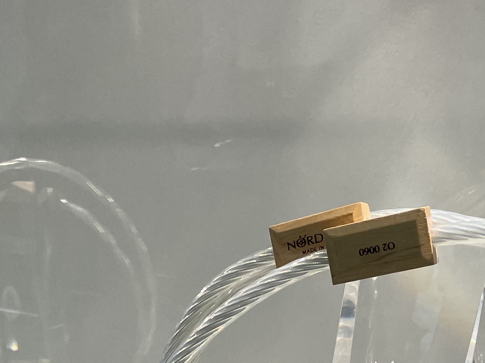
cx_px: 70
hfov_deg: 23.1
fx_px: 1163
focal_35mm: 83
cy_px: 462
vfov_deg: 16.8
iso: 32
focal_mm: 4.2
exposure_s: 1/126
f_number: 1.6
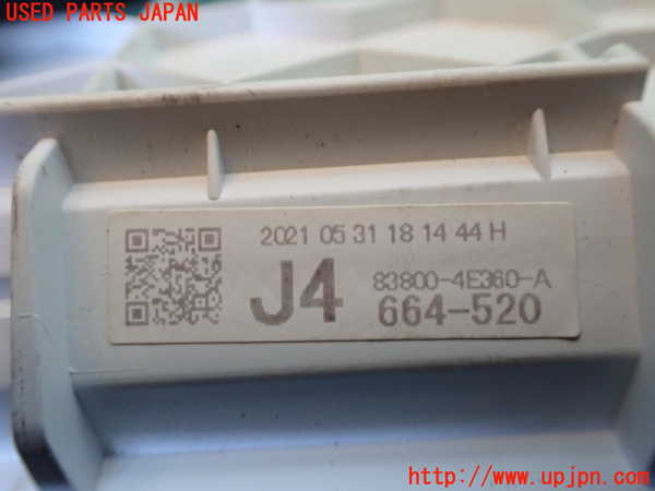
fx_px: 568
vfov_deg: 46.8
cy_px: 246
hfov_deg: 60.0
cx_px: 328
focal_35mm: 30
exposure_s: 1/50
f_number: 2.3
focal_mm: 5.4
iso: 800
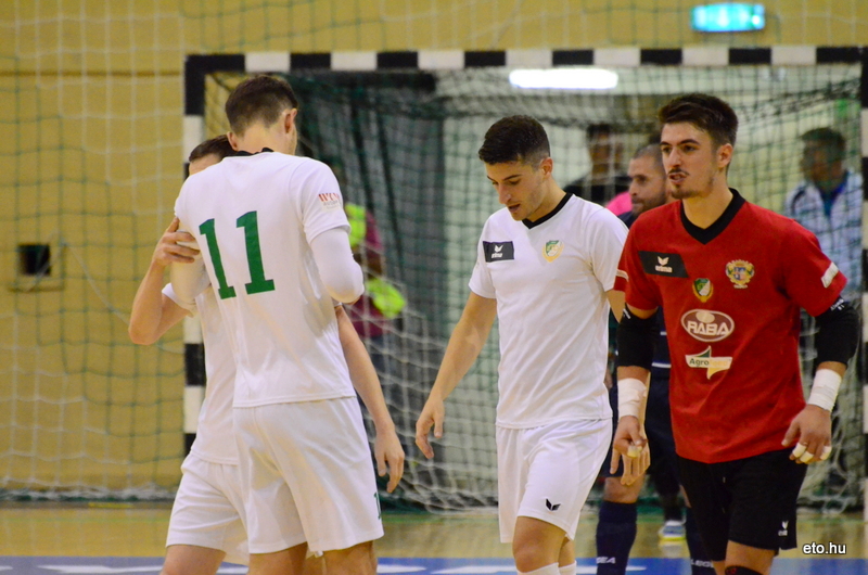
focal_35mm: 405
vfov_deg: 3.4
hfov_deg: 5.1
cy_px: 288
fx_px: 9745
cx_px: 434
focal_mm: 270
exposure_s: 1/500
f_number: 5.6
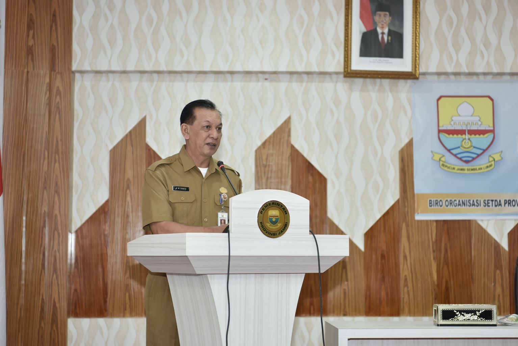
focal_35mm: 70
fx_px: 1008
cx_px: 259
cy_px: 173
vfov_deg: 19.5
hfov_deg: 28.8
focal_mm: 70
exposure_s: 1/80
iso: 800
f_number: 3.5
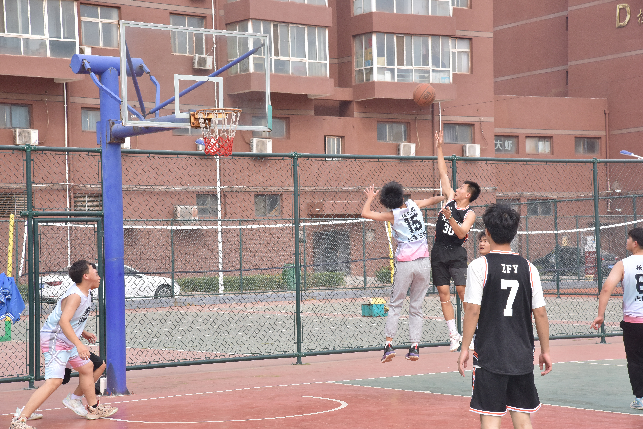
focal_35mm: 85
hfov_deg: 23.9
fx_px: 1519
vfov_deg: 16.1
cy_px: 214
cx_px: 322
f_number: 11
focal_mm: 85
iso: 1000
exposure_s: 1/800
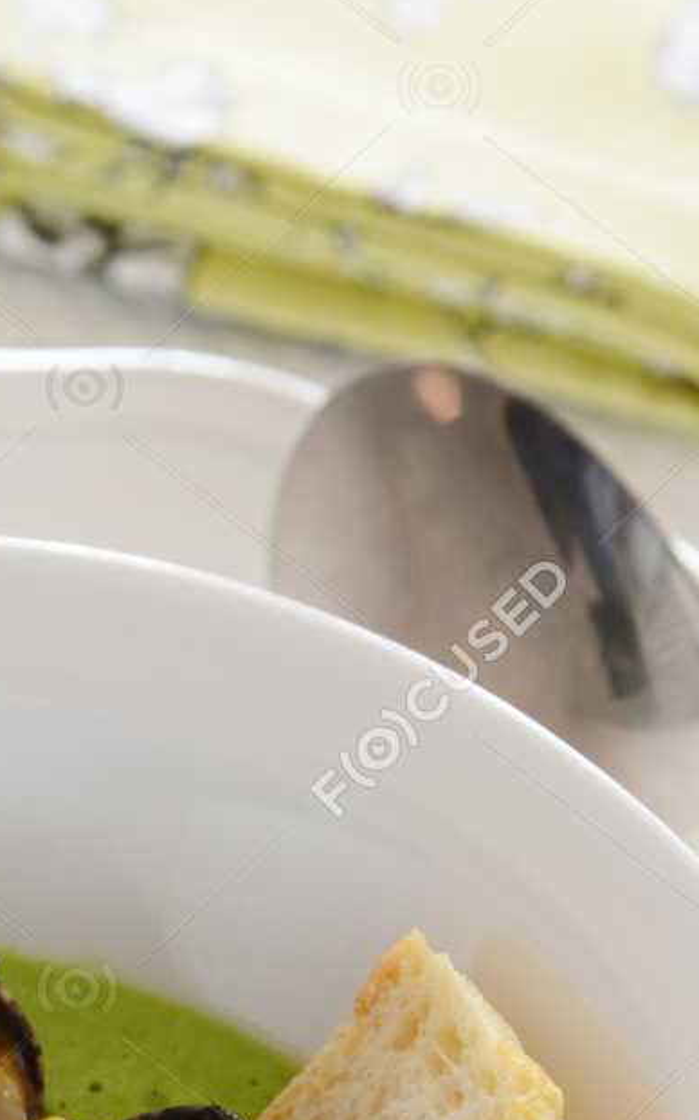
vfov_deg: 8.3
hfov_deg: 5.2
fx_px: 7661
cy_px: 1005
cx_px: -92
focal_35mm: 251
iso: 800
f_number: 6.3
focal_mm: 85
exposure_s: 1/125
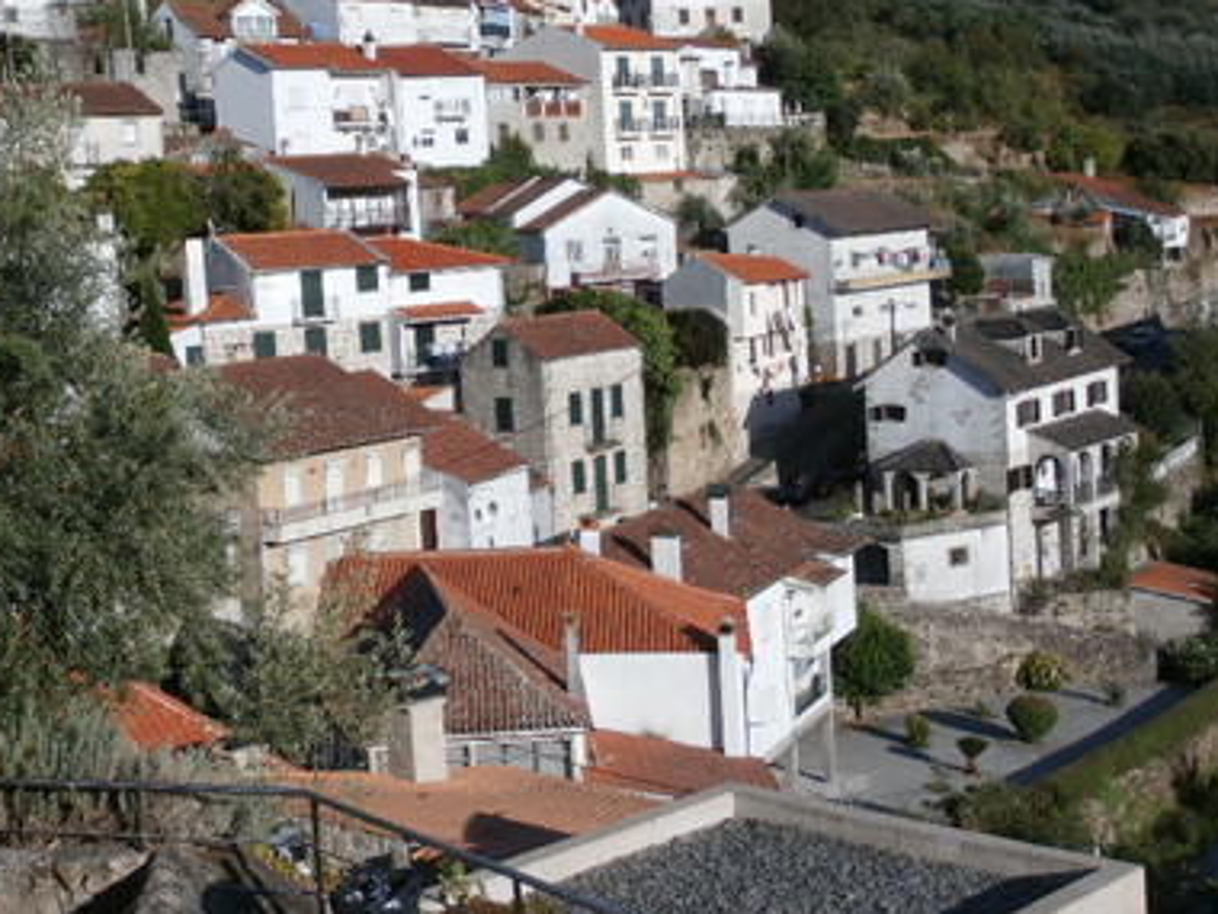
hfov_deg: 35.3
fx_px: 1900
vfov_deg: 27.0
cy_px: 367
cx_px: 449
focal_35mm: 54
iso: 100
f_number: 3.6
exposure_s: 1/1250
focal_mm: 7.28
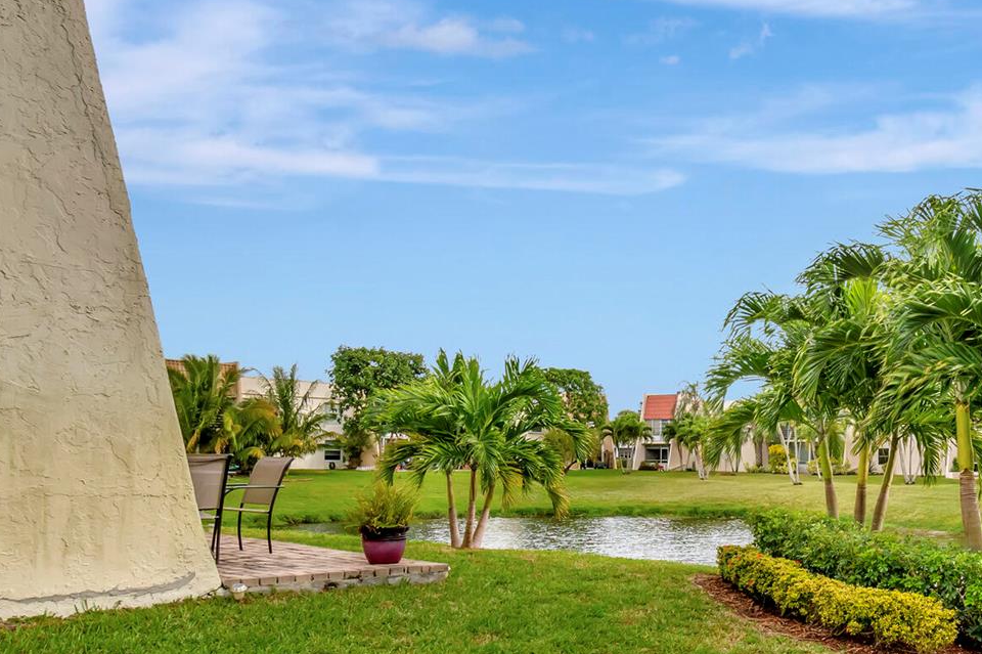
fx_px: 872
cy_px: 455
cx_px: 855
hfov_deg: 52.7
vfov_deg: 40.4
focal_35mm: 32
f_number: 8
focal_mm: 10
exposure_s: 1/320
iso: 500
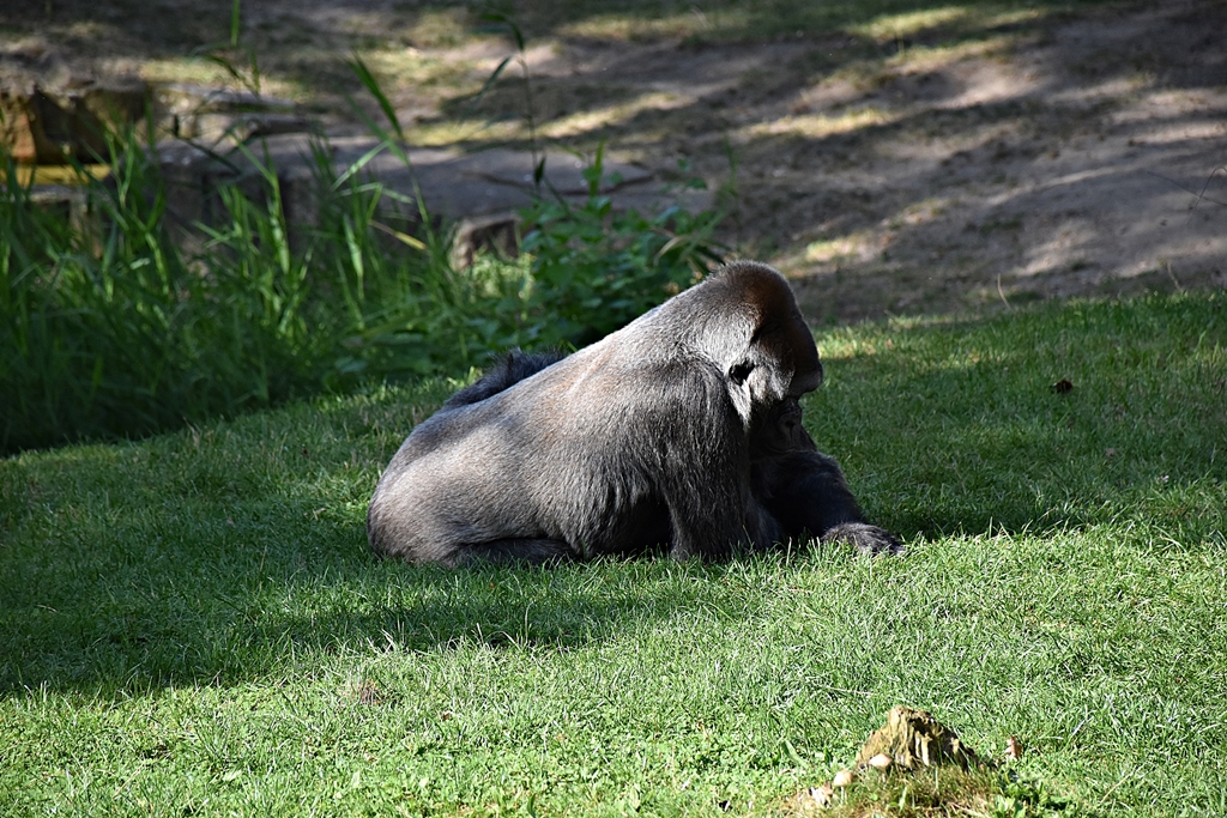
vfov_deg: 6.5
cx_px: 614
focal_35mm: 210
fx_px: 7158
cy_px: 409
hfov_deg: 9.8
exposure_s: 1/1000
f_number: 5.6
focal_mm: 140
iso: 800
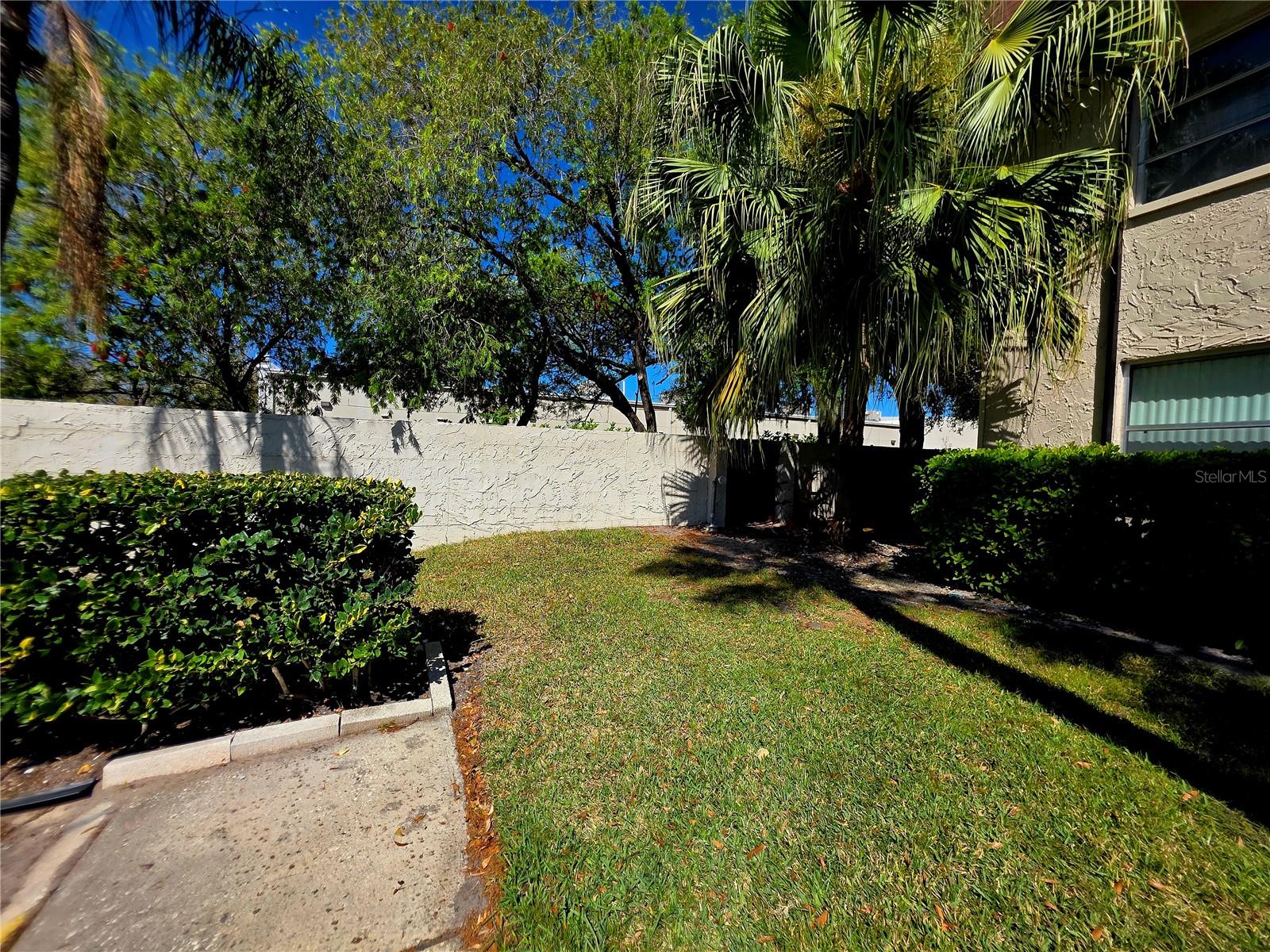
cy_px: 476
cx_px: 635
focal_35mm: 13
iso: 40
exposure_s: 1/2500
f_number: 1.9
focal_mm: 2.2
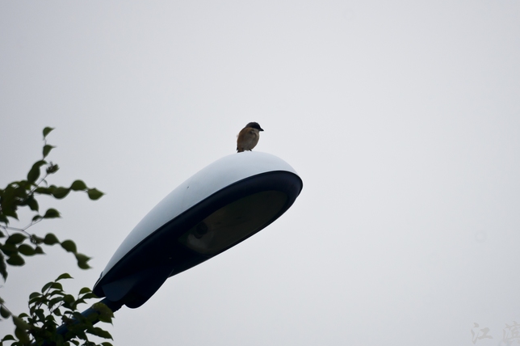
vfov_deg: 1.5
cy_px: 179
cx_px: 307
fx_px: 13448
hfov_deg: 2.2
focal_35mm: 932
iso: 200
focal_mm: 500
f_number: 8
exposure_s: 1/1250
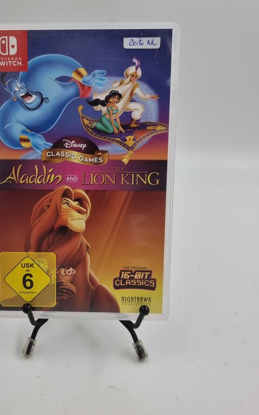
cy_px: 205
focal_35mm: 33
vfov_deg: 58.1
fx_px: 373
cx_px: 81
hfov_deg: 37.8
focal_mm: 6.7
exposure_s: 1/127
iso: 50
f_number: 1.8
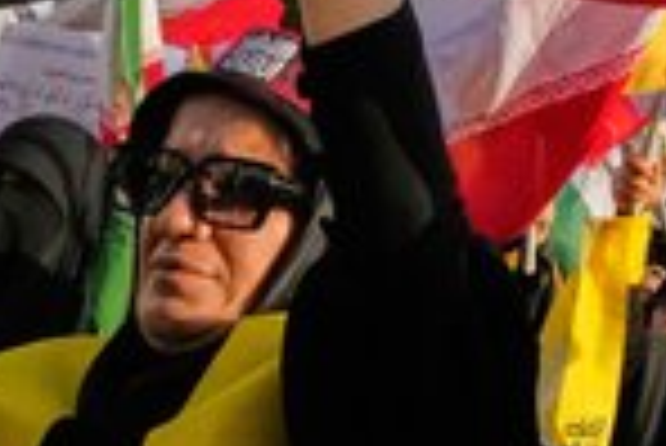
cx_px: 1071
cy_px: 63
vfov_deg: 10.4
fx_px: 2426
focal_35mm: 131
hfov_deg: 14.3
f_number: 8
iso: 1000
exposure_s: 1/2000
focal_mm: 24
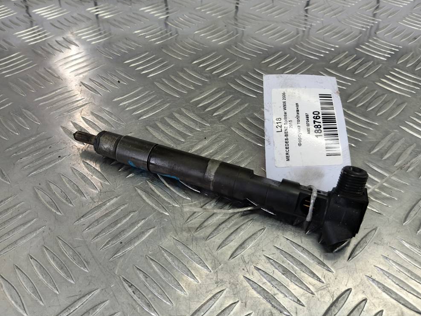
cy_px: 157
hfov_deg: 63.4
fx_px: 341
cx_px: 205
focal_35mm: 28
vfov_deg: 49.8
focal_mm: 4.11
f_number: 1.6
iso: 112
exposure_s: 1/33.3
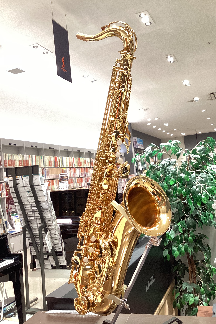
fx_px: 297
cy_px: 162
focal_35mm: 33
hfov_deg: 39.9
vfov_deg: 57.2
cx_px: 115
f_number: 2.4
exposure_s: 1/50
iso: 160
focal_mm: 3.3
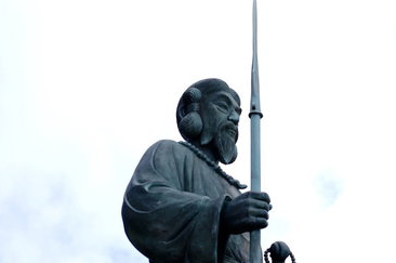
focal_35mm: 71
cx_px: 211
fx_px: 780
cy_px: 133
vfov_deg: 19.1
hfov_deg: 28.5
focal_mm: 35
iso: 100
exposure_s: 1/250
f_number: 3.5
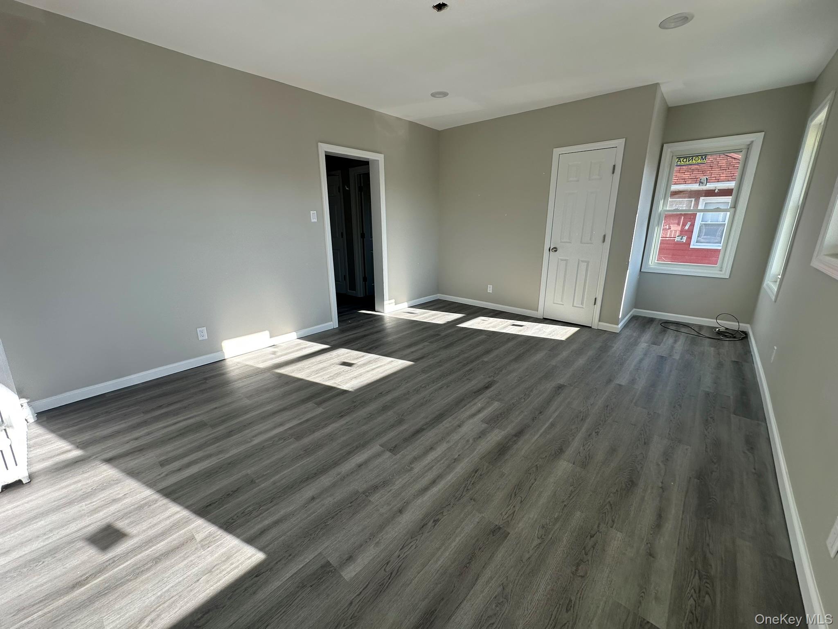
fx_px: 339
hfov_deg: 102.1
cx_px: 419
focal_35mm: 14
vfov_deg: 85.7
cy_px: 314
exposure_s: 1/184
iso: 40
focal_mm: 2.22
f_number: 2.2
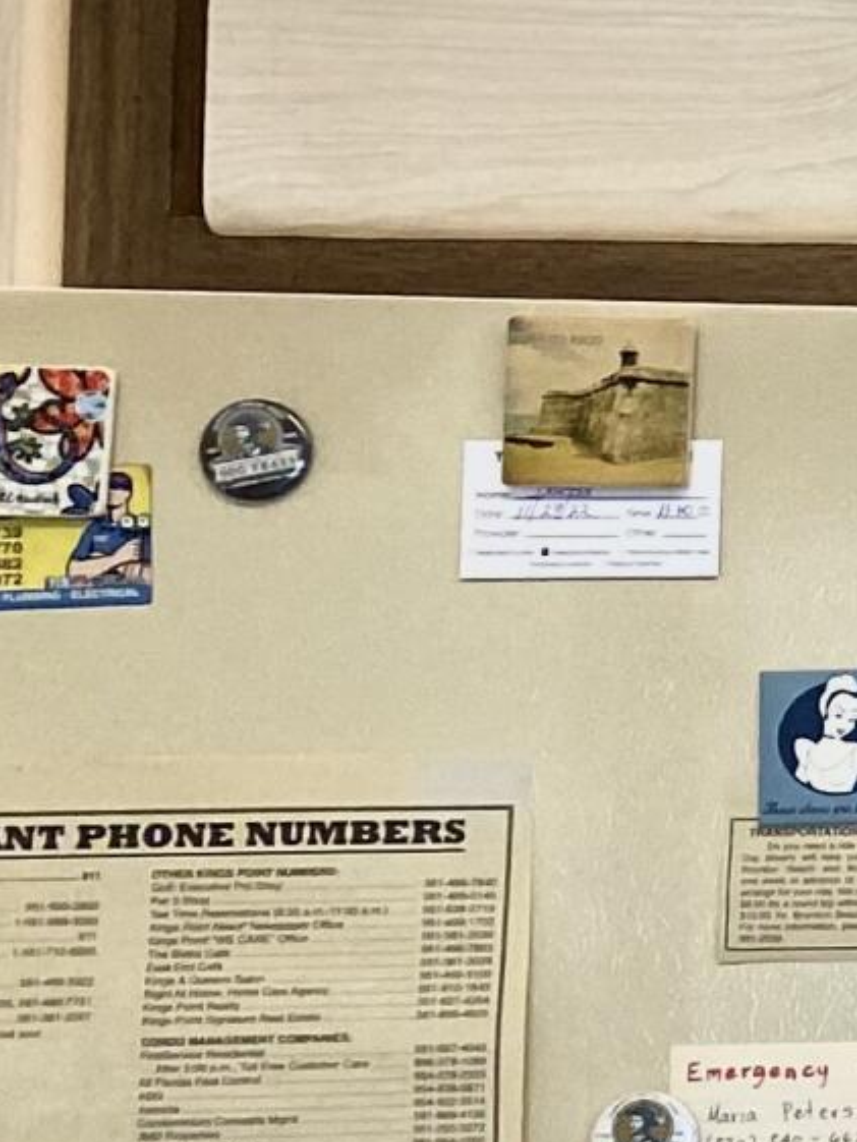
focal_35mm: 139
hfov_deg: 8.4
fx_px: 4587
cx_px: 2807
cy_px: 497
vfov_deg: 14.2
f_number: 1.8
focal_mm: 4.25
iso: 100
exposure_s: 1/120
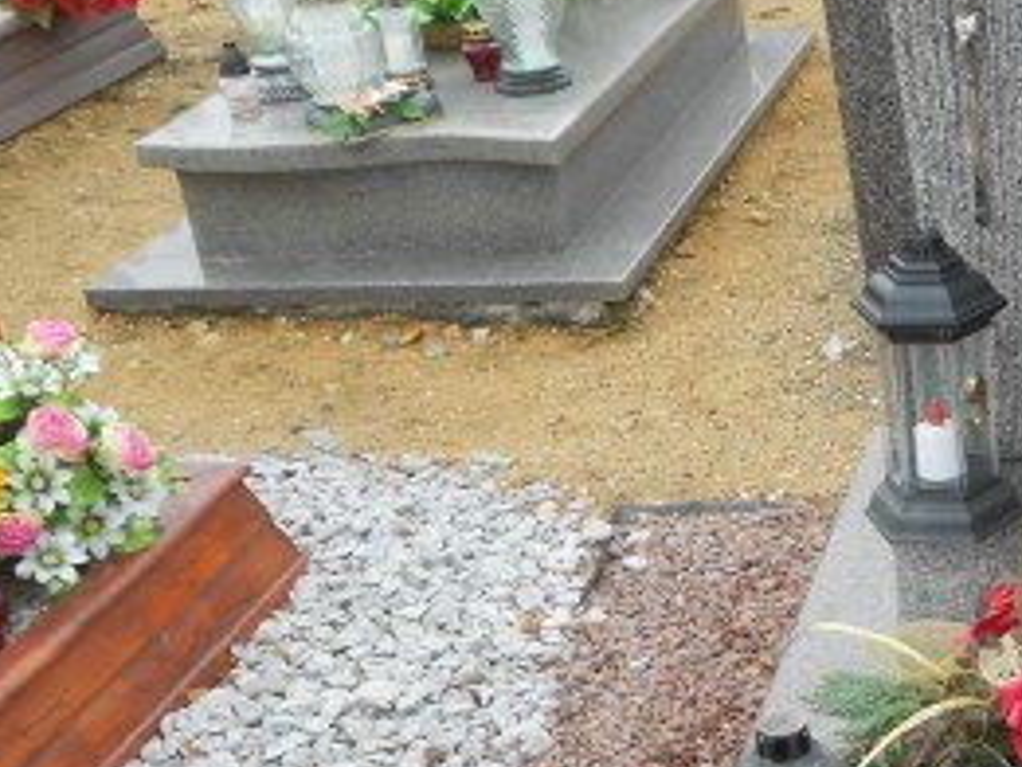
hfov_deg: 25.8
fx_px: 2097
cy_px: 689
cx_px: 1061
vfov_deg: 20.3
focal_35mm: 71
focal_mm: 5.1
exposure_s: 1/60
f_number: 3.4
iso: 80
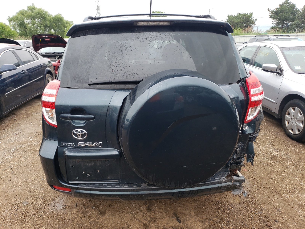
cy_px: 114
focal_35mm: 26
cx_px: 152
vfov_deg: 53.1
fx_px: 229
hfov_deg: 67.3
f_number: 1.5
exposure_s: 1/455
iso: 50
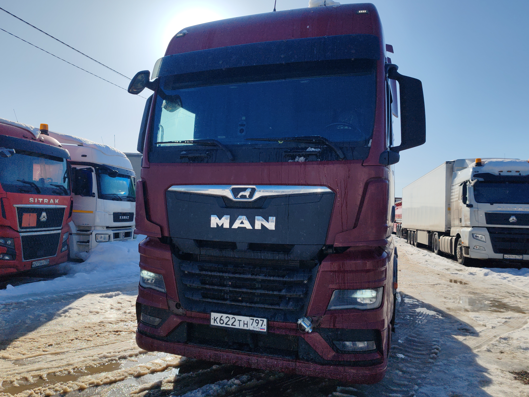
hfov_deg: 65.3
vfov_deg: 51.4
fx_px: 413
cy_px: 198
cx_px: 264
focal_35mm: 27
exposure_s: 1/1600
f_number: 1.9
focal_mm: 6.12
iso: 50
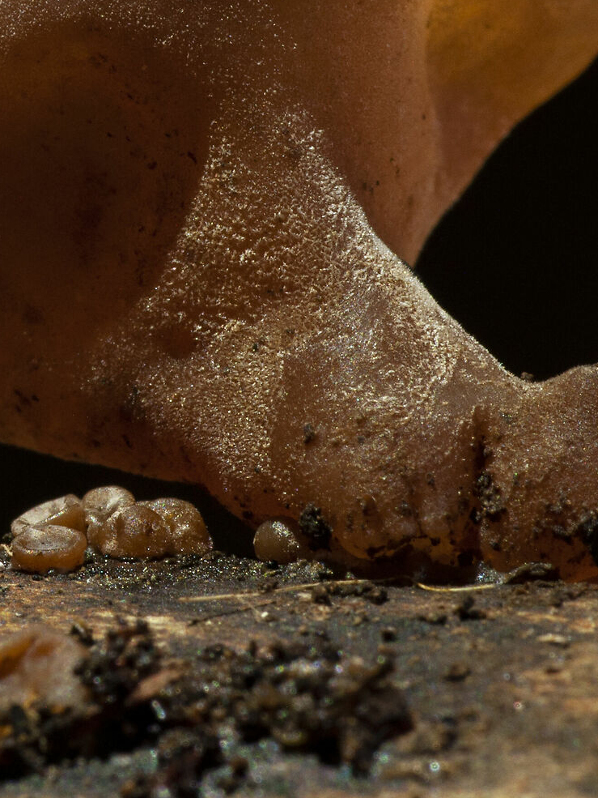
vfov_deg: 5.6
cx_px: -108
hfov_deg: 4.2
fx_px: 8083
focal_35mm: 351
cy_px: 161
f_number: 22
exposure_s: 1/1.25
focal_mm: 100
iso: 200
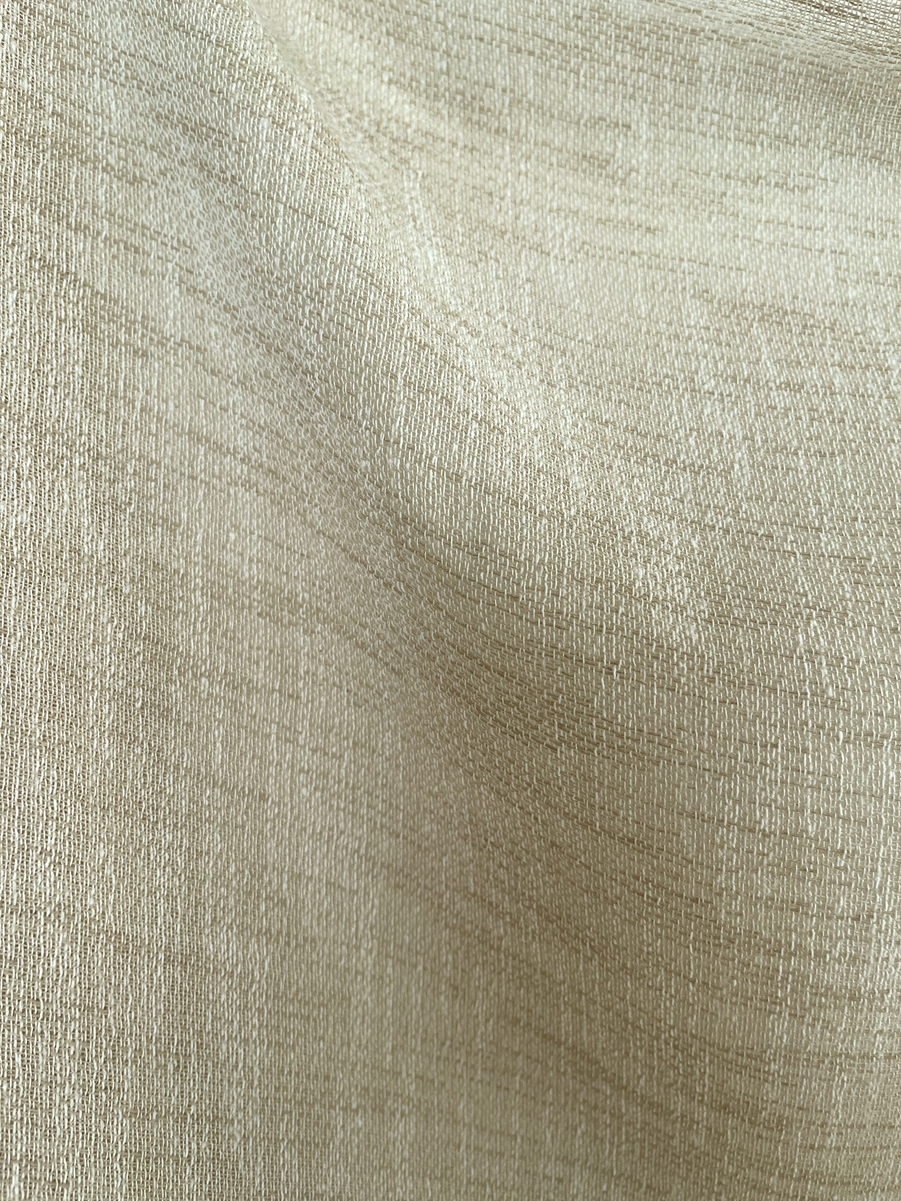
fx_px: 868
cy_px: 600
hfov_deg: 54.9
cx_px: 450
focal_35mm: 25
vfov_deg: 69.4
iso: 32
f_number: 1.6
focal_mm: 5.1
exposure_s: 1/351
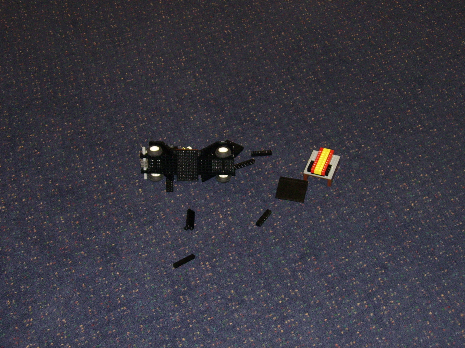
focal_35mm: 67
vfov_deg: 21.9
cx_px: 227
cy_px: 167
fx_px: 900
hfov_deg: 29.0
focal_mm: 10.75
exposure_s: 1/60
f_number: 3.7
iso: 200
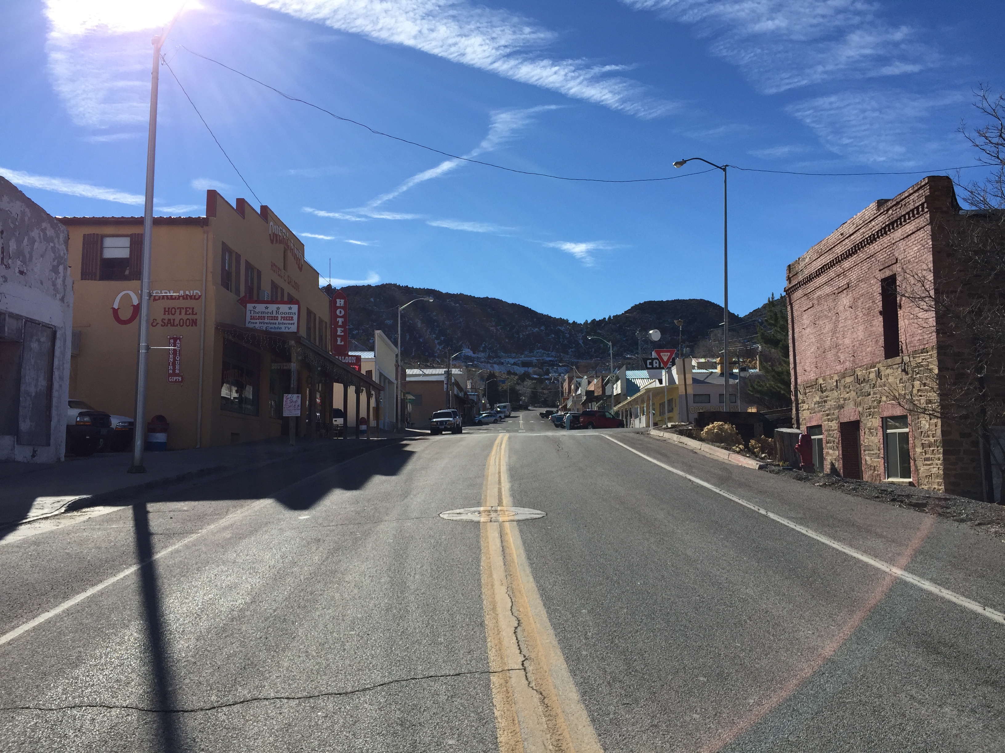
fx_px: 842
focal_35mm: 29
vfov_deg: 48.2
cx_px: 502
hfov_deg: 61.7
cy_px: 376
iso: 32
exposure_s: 1/2326
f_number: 2.2
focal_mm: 4.15
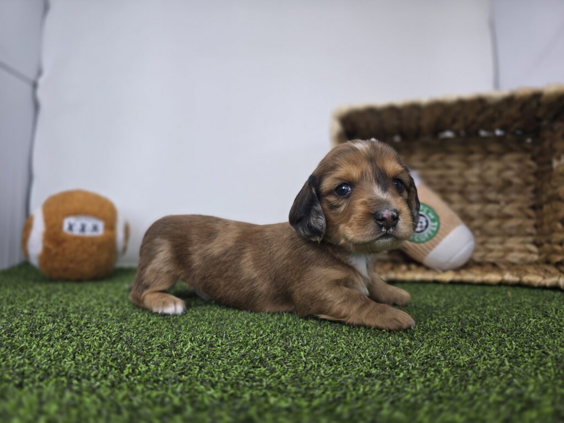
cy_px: 212
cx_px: 282
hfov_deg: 73.9
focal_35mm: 23
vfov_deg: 58.9
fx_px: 375
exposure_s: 1/120
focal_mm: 6.3
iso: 25
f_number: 1.7
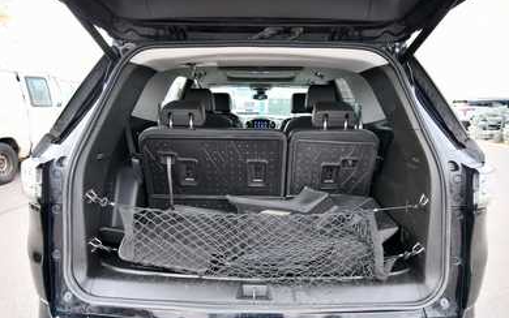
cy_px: 169
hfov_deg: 77.1
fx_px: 319
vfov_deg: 53.0
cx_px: 258
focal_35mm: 23
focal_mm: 15
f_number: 5.3
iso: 800
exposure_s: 1/200
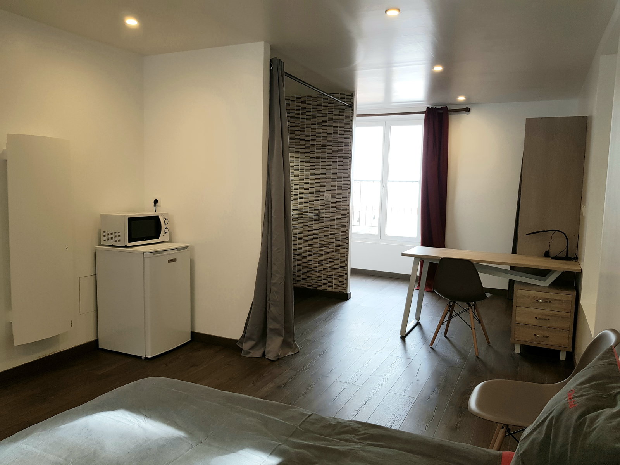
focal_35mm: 26
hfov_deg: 67.3
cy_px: 232
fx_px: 466
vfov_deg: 53.1
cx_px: 310
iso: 64
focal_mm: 4.2
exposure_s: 1/100
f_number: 1.7
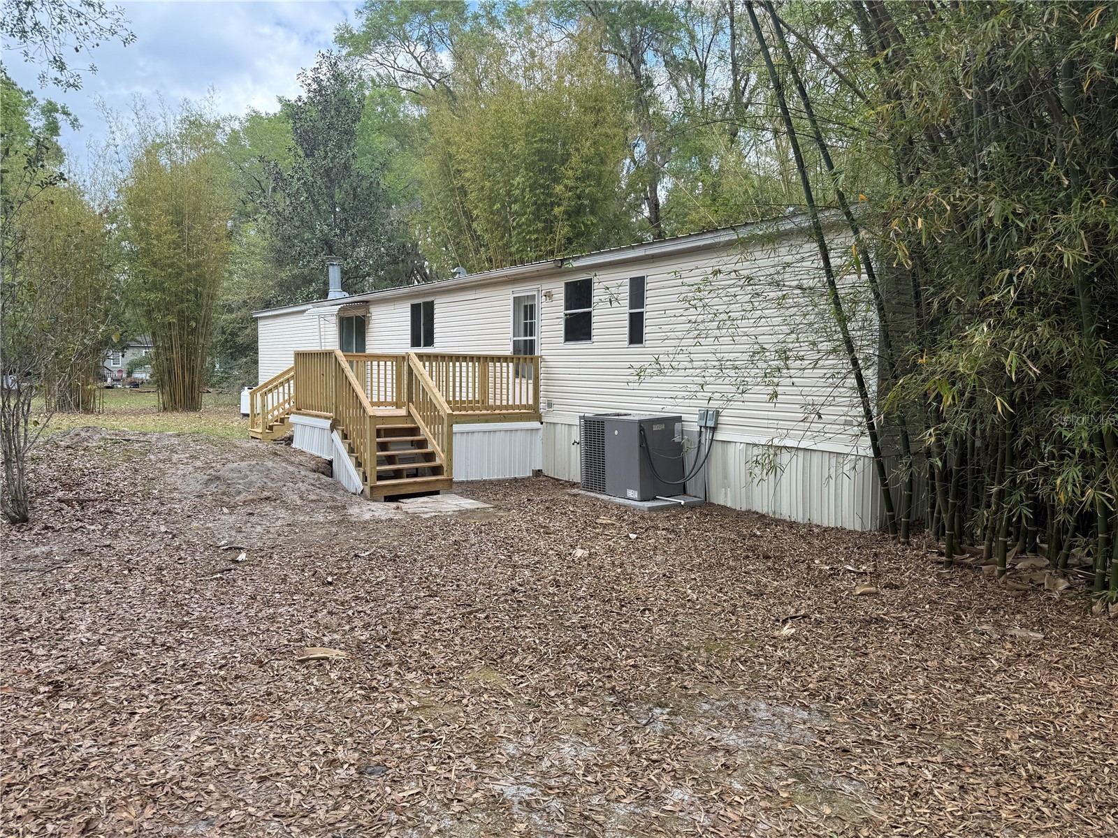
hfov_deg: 71.6
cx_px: 559
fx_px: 775
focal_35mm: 24
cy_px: 419
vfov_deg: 56.8
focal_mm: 6.76
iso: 80
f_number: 1.78
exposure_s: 1/1032
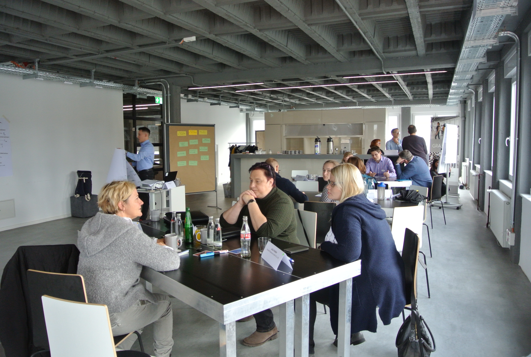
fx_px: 399
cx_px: 266
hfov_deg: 67.3
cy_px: 178
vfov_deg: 48.1
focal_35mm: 27
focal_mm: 10
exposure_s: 1/80
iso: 400
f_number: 3.5
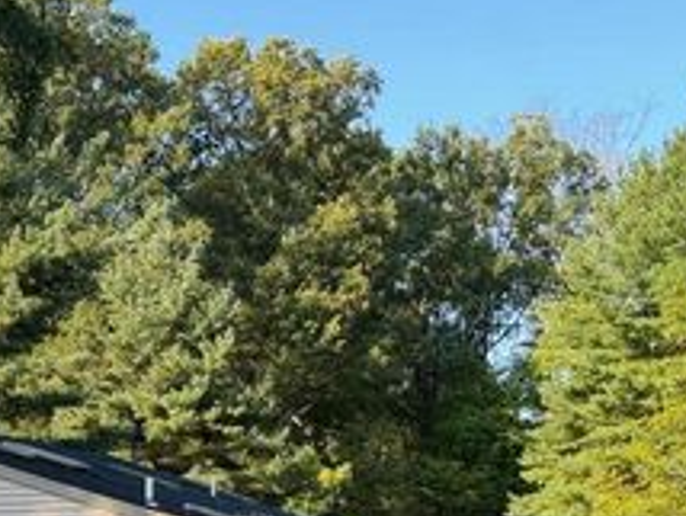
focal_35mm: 112
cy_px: 508
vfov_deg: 13.1
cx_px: -10
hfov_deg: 17.1
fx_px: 2222
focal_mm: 6.76
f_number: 1.78
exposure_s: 1/568
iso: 64
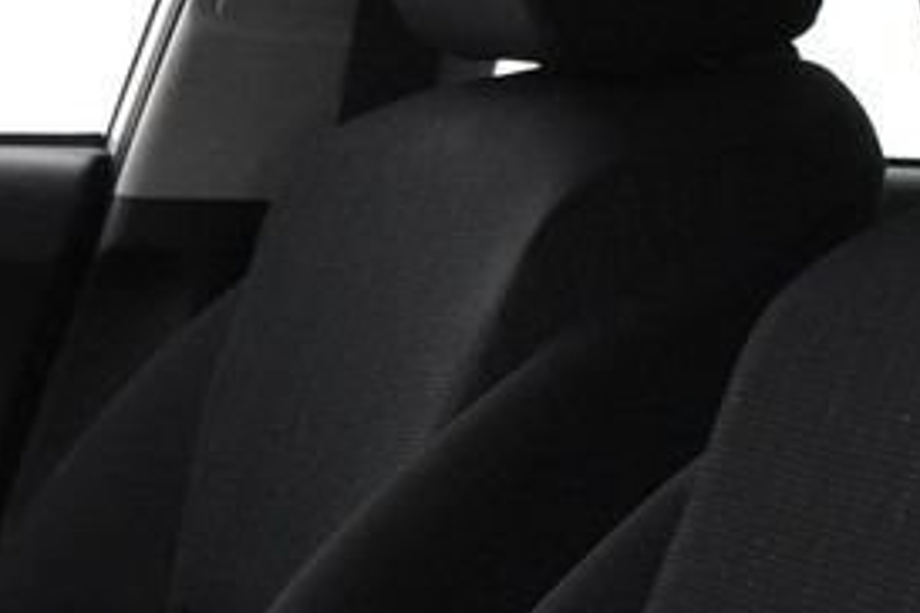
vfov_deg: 8.4
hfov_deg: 12.2
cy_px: 977
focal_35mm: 160
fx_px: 4089
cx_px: -487
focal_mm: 18
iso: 3200
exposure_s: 1/80
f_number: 4.5
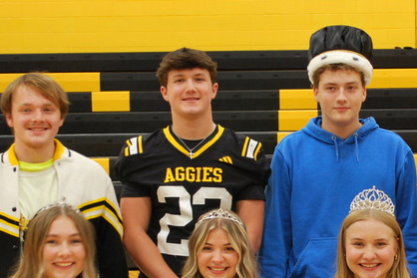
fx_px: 1448
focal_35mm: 125
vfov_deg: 10.9
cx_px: 335
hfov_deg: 16.3
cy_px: 269
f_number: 5
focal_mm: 34
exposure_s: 1/25
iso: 400
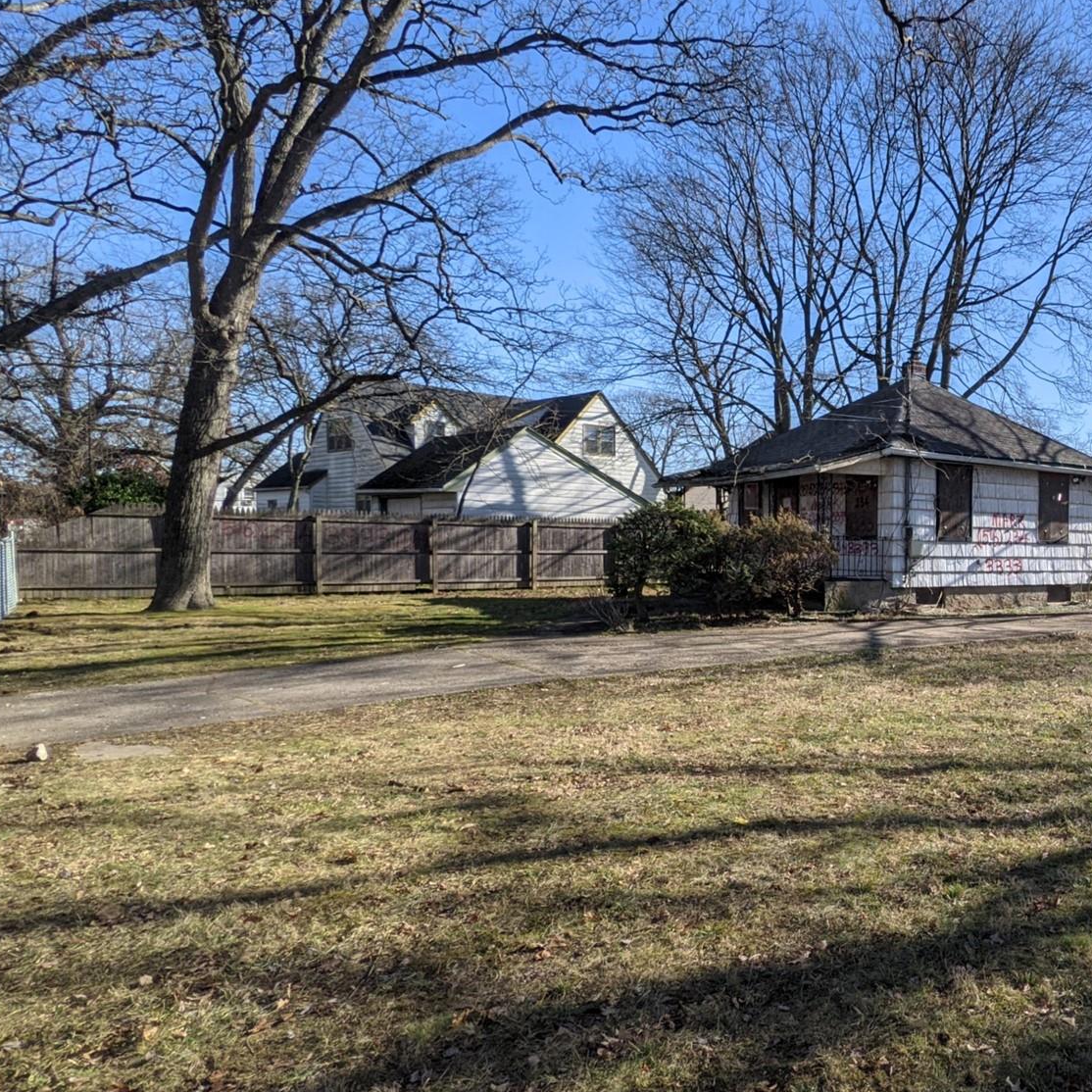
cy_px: 590
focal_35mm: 26
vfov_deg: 60.9
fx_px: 928
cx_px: 933
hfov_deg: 54.9
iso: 38
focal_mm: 2.22
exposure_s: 1/1333
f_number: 2.2
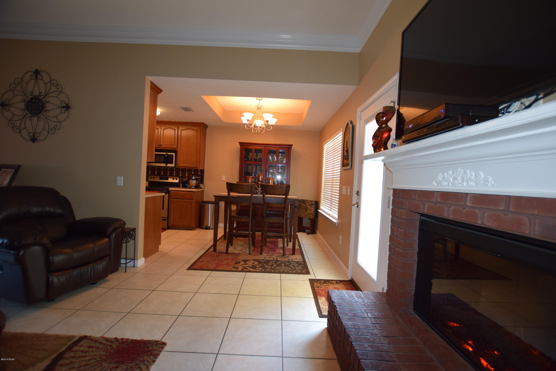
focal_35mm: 15
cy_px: 186
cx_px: 278
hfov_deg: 100.4
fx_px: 232
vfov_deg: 77.3
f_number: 4
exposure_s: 1/60
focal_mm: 10
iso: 800
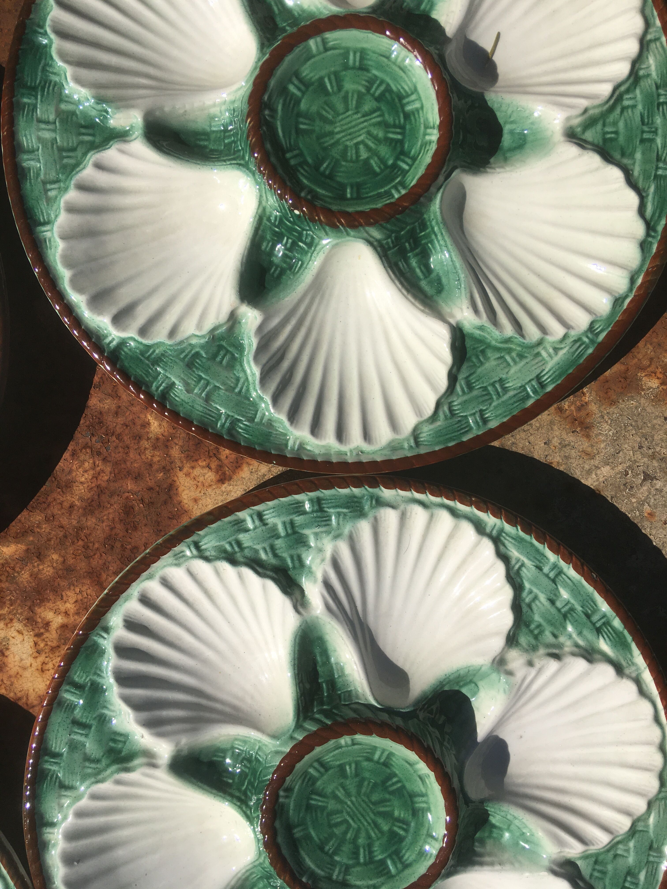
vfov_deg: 61.7
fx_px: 745
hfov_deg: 48.2
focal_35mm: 29
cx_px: 334
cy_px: 444
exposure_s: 1/4049
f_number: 2.2
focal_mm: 4.15
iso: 25
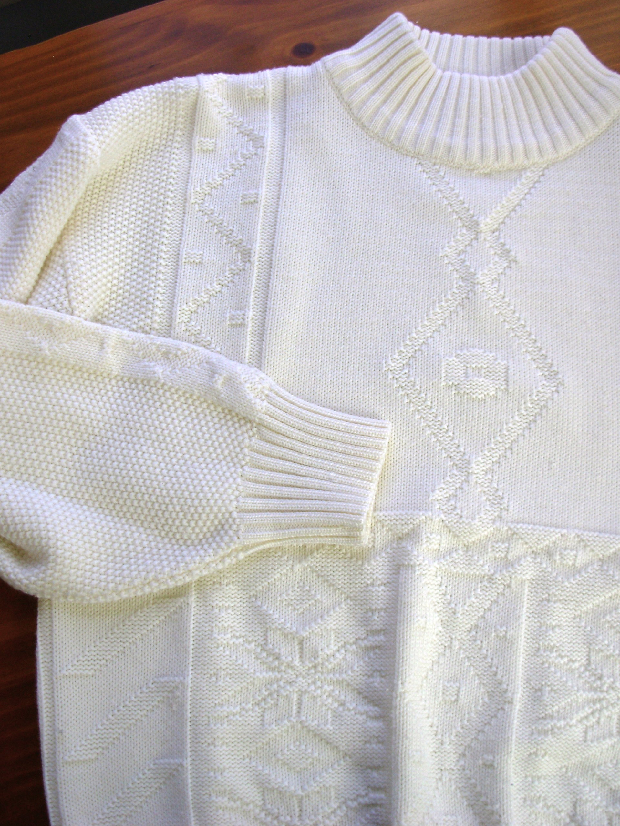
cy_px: 413
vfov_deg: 49.0
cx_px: 310
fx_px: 907
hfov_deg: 37.7
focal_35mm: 38
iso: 50
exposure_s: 1/140
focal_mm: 6.3
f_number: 2.9
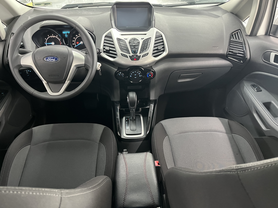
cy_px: 104
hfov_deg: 67.3
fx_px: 209
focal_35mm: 26
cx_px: 139
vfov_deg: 53.1
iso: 500
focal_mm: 5.1
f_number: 1.6
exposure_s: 1/40
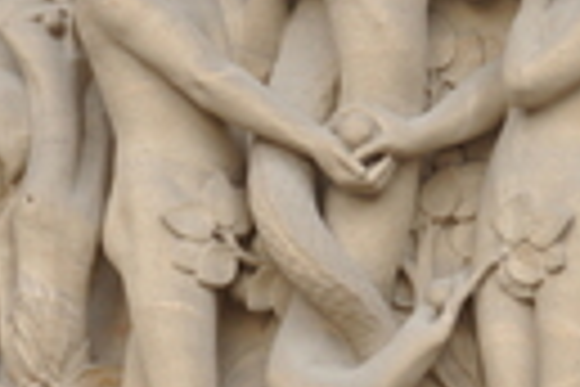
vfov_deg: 2.6
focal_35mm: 537
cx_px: 378
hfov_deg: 3.8
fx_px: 8646
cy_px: 148
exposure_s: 1/25
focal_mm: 105
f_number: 5.3
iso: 200
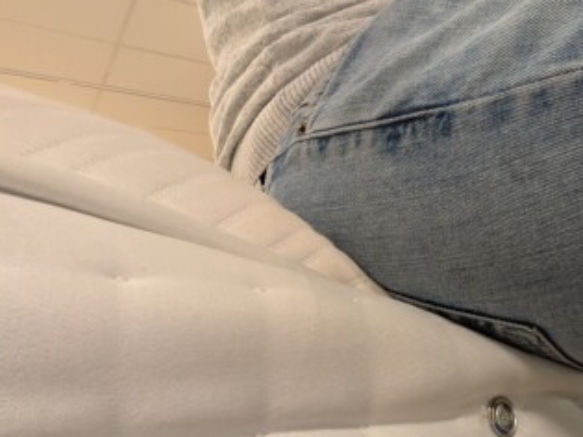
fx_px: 539
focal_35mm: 32
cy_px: 309
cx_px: 407
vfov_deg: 43.2
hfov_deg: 55.2
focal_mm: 2.74
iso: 435
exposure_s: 1/100
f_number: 2.2
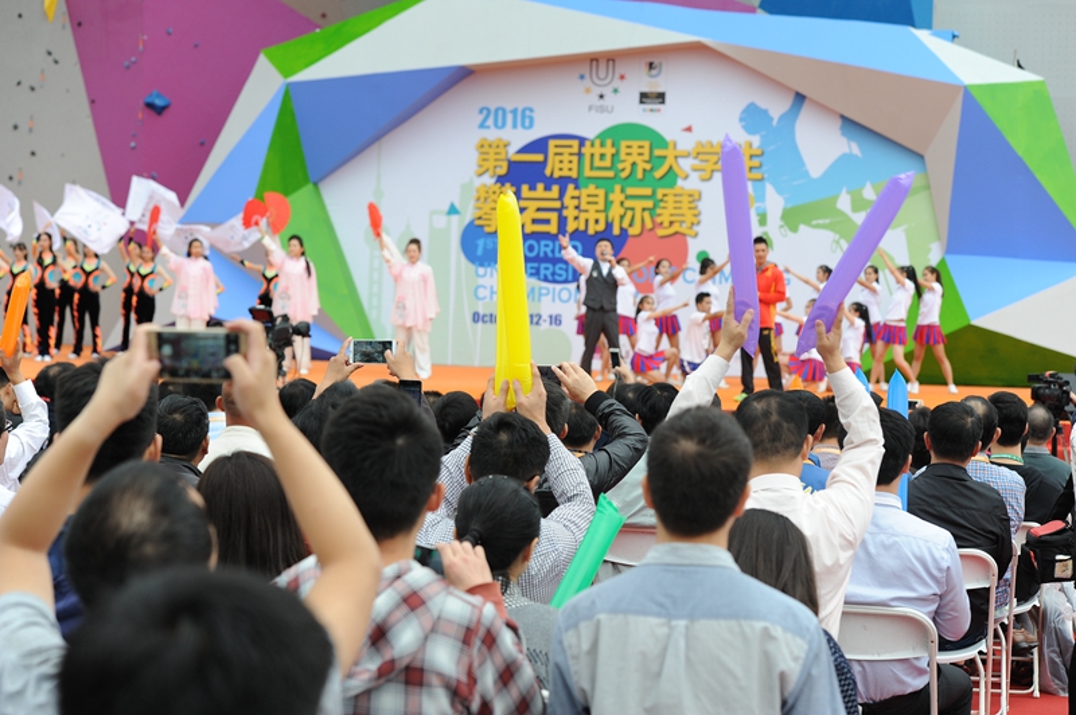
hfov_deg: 28.9
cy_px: 358
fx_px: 2090
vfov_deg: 19.4
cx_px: 538
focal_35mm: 70
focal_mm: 70
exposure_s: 1/1250
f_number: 4.5
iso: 800
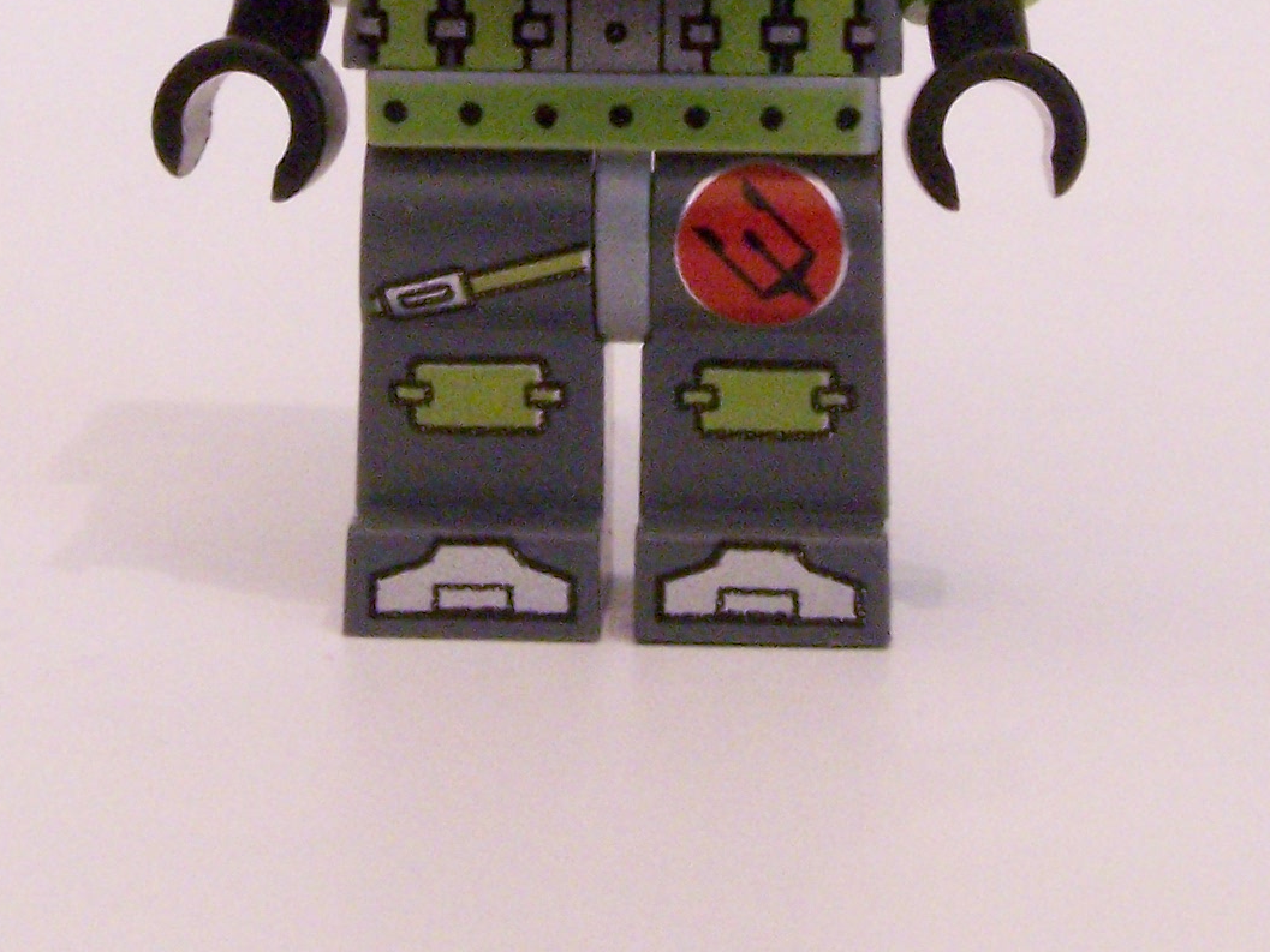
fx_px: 5724
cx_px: 655
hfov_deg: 12.7
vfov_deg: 9.4
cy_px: -155
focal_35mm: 156
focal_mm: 10.7
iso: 400
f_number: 8
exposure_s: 1/4
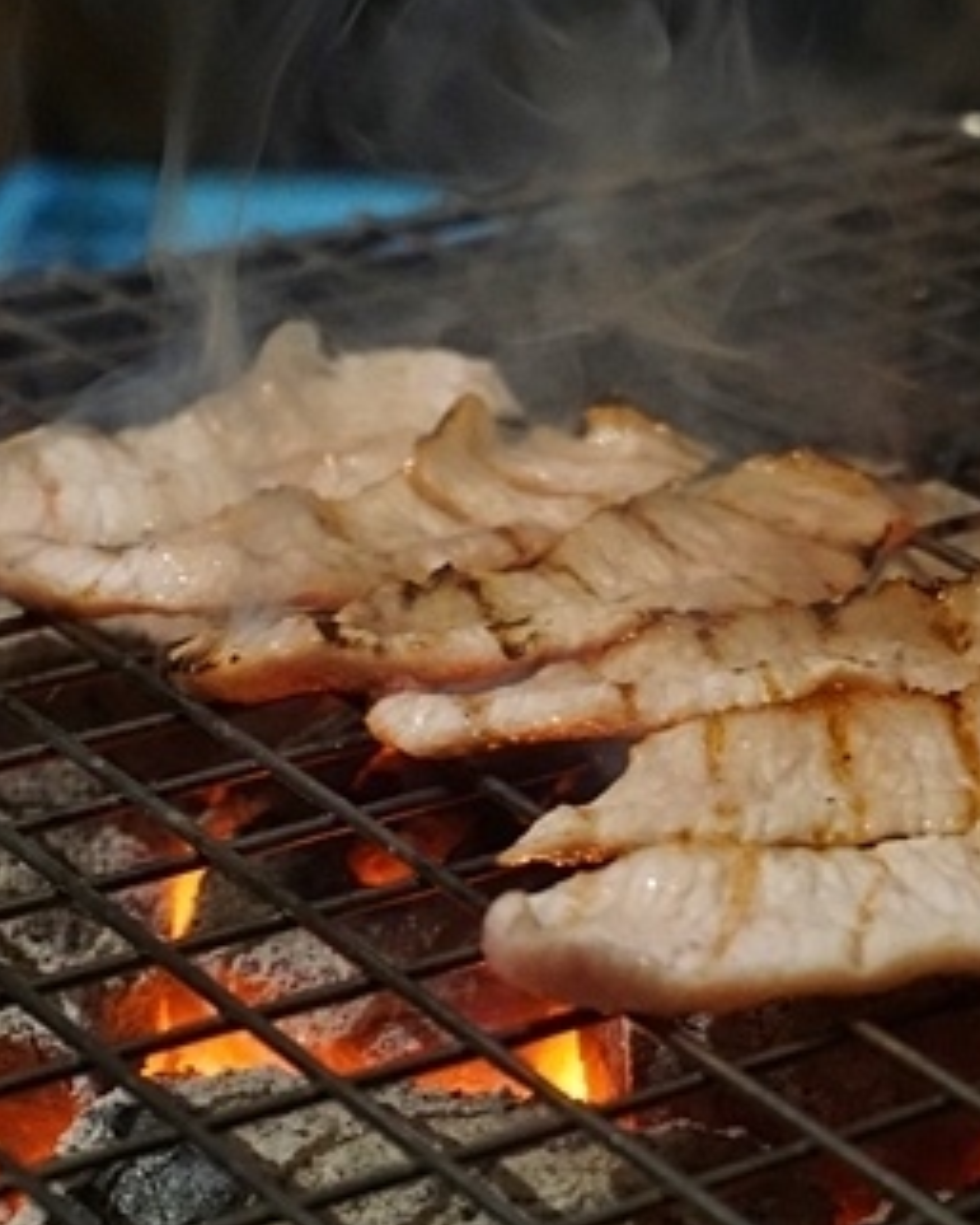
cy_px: 633
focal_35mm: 130
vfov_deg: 14.8
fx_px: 4708
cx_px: 751
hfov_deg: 11.8
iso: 3200
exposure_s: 1/80
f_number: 5.6
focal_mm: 47
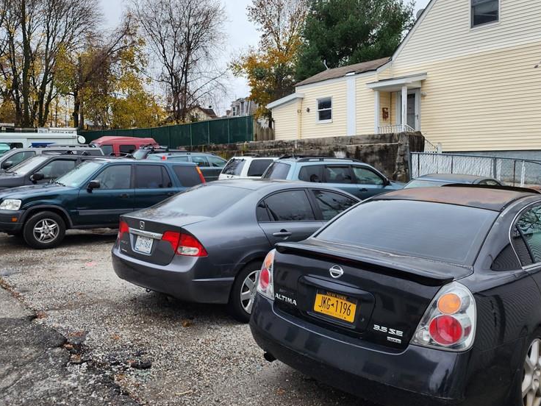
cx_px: 257
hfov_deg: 56.8
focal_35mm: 32
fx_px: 500
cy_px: 174
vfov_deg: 44.0
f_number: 1.8
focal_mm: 6.4
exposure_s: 1/293
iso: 12
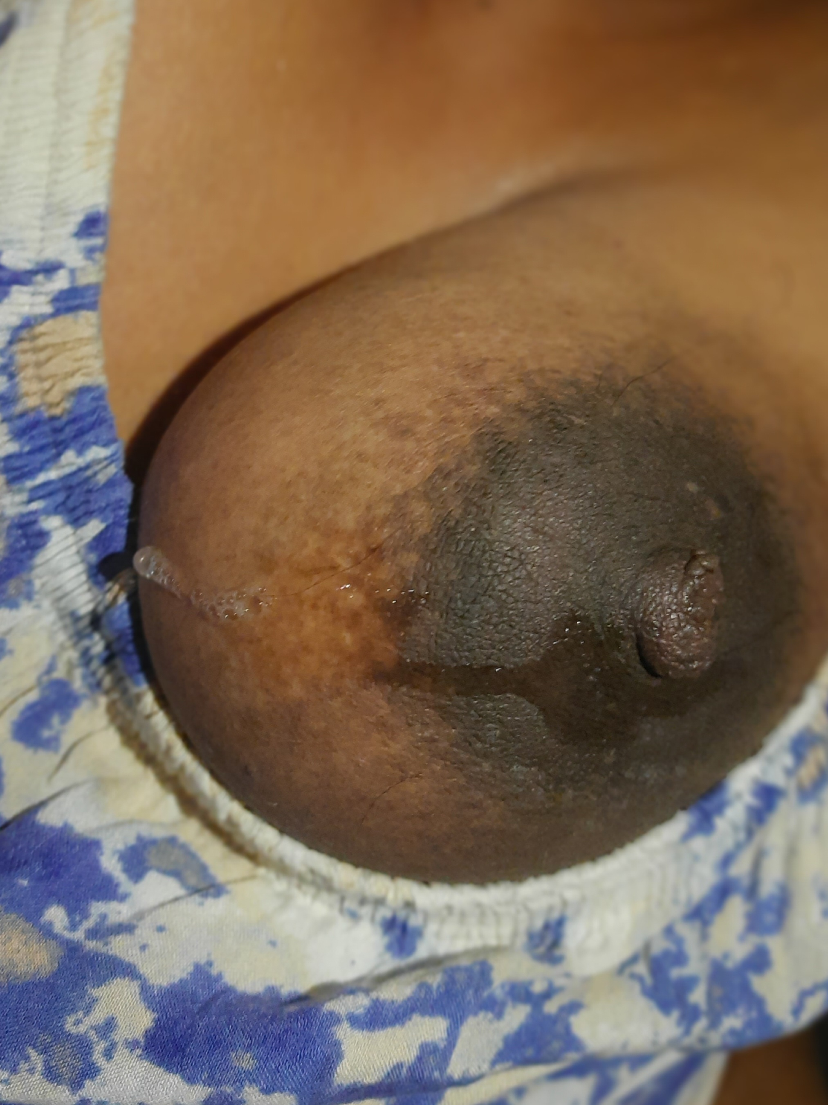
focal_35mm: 24
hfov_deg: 56.8
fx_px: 765
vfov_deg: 71.6
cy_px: 552
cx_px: 414
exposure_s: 1/20
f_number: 1.8
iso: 800
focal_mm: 5.23
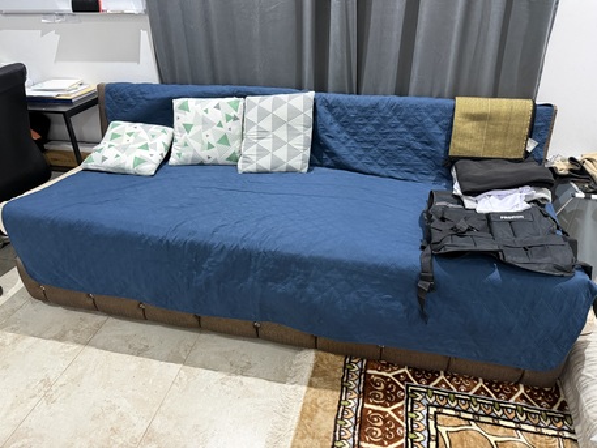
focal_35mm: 24
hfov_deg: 71.6
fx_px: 414
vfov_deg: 56.8
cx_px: 298
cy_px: 224
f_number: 1.78
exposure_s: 1/40
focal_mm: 6.76
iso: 640
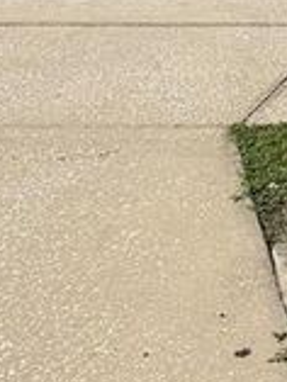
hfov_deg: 12.6
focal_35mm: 102
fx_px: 1126
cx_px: 591
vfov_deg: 17.6
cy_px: -157
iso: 80
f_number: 1.78
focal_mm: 6.76
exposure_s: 1/6711
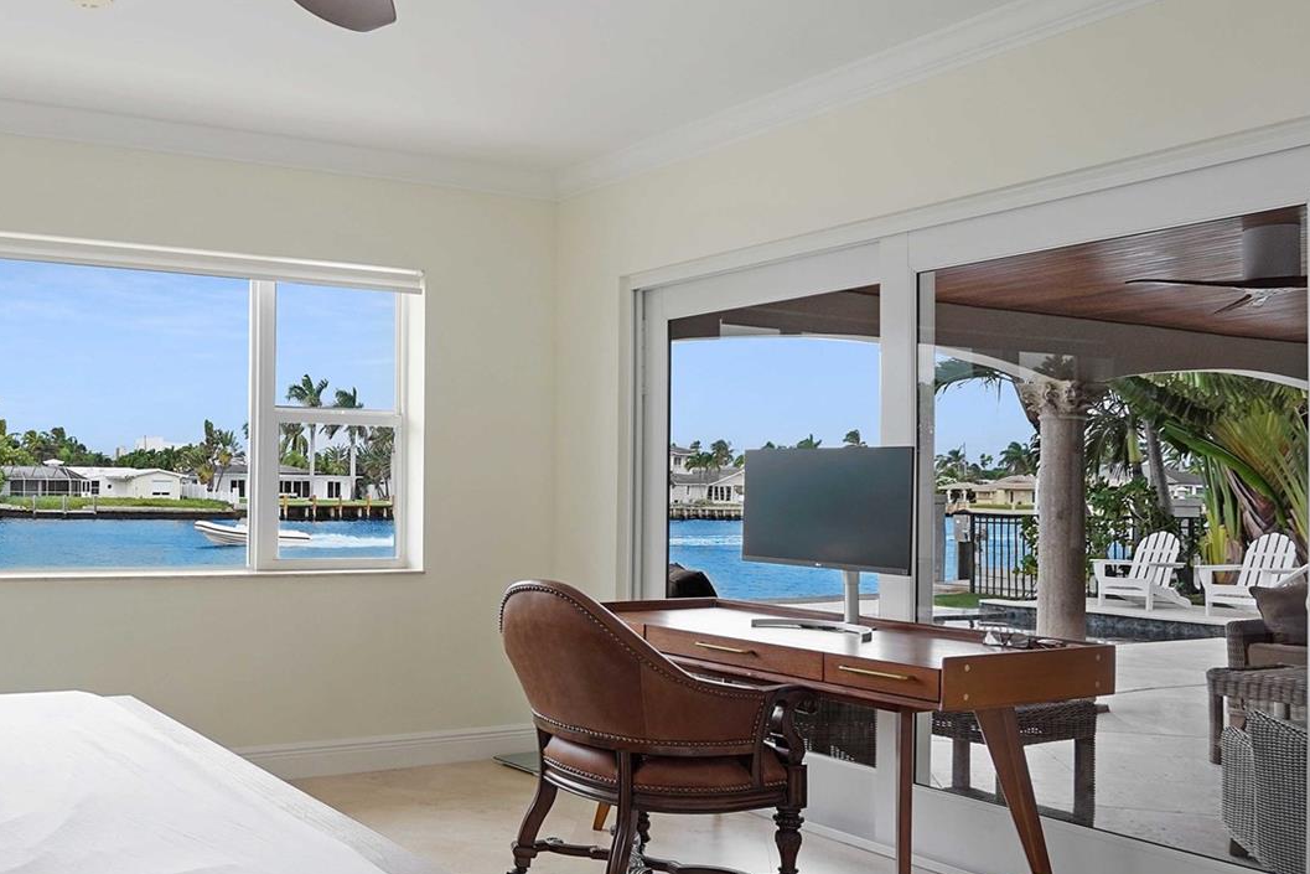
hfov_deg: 55.3
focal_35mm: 31
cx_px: 233
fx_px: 1128
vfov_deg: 42.3
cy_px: 468
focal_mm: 16
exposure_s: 1/200
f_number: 5
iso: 640
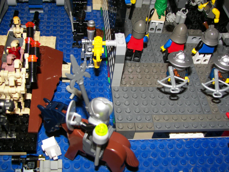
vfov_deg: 30.9
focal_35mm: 47
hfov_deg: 40.4
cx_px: 114
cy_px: 86
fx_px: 311
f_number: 2.8
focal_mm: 7.8
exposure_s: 1/30
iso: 100
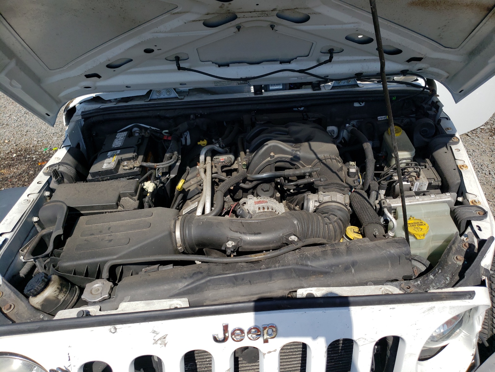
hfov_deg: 67.3
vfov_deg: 53.1
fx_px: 372
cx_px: 248
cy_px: 186
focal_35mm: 26
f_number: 1.5
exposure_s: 1/3333
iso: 50
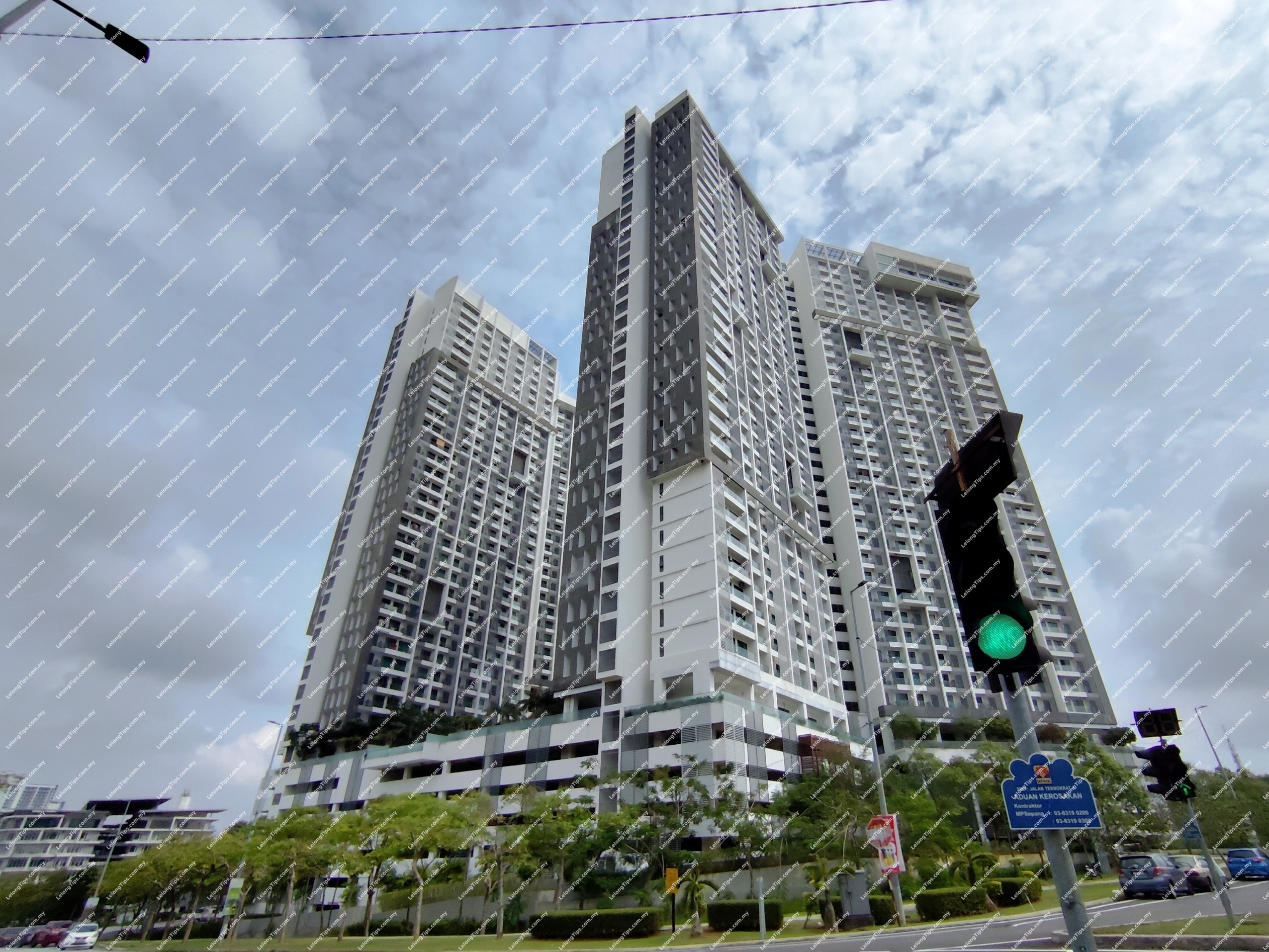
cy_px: 476
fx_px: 587
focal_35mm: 16
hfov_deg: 94.5
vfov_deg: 78.1
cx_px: 634
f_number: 2.2
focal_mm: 1.65
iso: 50
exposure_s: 1/4306
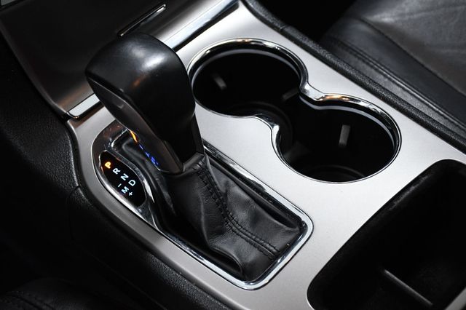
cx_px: 233
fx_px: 815
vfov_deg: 21.5
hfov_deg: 31.9
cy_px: 155
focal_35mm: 63
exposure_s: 1/125
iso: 2500
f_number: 5.6
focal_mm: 42
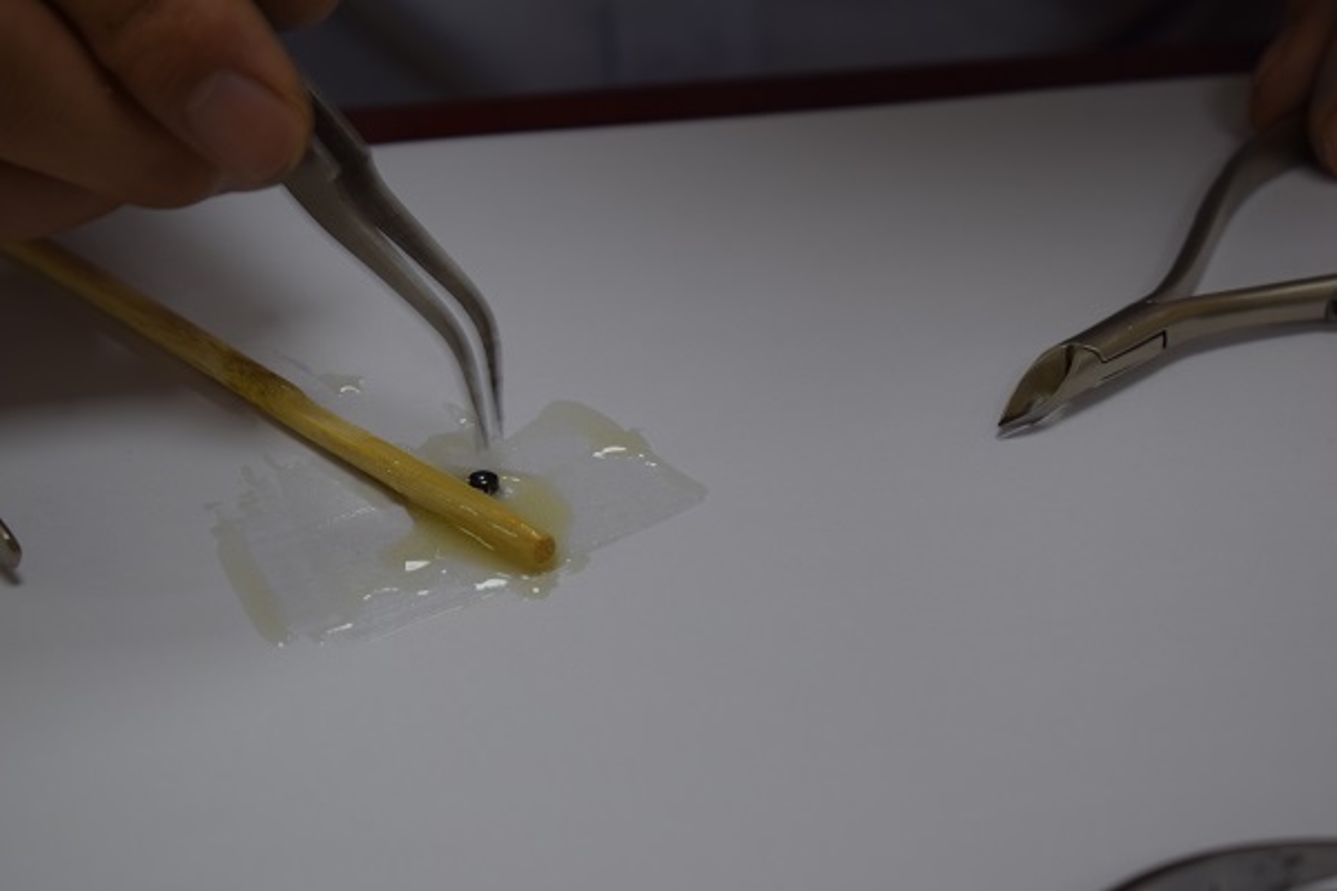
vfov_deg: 16.6
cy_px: 446
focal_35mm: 82
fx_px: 3064
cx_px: 668
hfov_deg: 24.6
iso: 100
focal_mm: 55
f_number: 5.6
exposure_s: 1/13
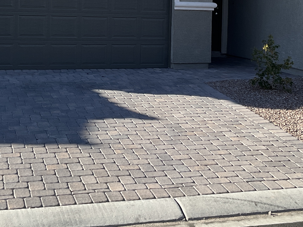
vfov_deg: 21.1
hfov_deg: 28.6
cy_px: 20
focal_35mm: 68
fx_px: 595
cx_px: 161
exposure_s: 1/1076
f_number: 1.8
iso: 25
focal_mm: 3
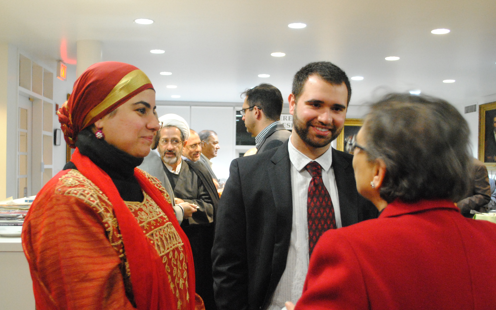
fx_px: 554
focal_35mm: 41
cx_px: 236
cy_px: 178
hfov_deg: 48.2
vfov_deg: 31.2
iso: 1600
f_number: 4
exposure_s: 1/15
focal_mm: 22
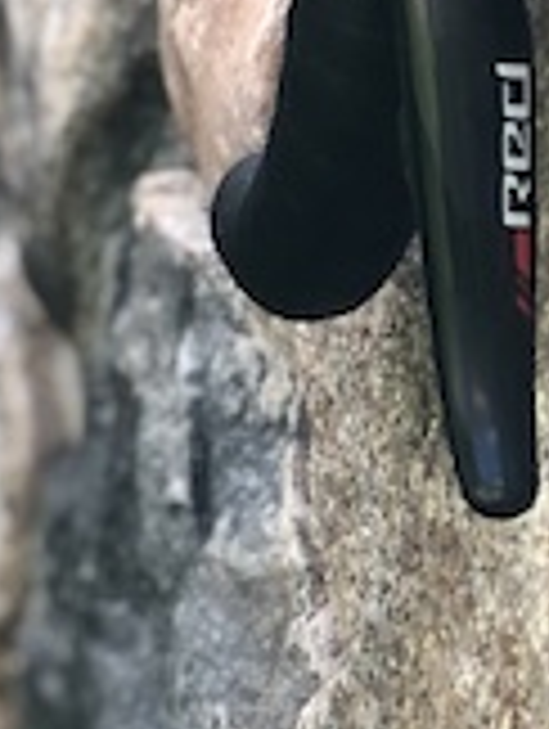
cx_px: -760
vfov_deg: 7.0
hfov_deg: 5.1
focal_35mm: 281
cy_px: 184
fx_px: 5927
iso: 20
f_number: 2.8
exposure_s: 1/60
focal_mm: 6.6
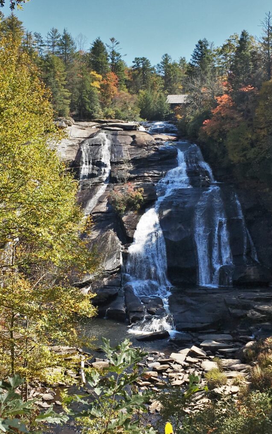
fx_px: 367
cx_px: 137
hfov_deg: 40.6
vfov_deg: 61.2
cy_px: 217
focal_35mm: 31
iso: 25
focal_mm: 4.15
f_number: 2.2
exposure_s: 1/1083
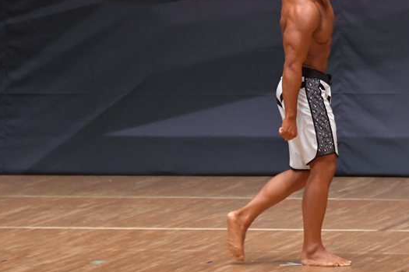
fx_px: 5028
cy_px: 97
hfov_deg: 4.7
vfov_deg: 3.1
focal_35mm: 443
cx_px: 286
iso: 6400
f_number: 5.6
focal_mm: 200
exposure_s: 1/400
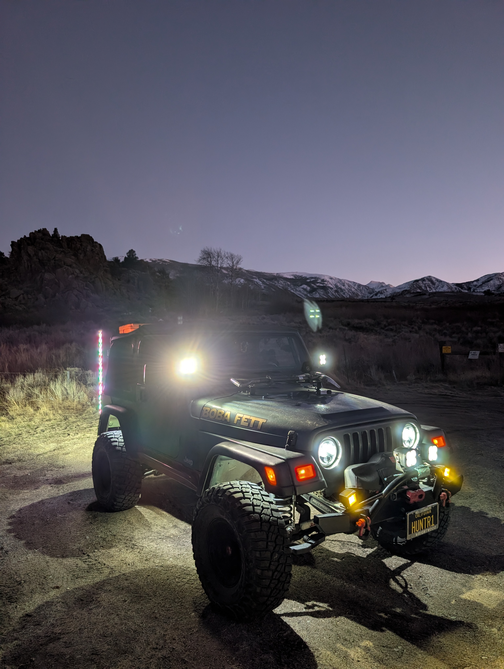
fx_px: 465
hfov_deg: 56.9
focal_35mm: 24
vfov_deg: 71.5
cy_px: 334
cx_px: 252
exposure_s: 1/50.1
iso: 51
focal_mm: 6.9
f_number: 1.68
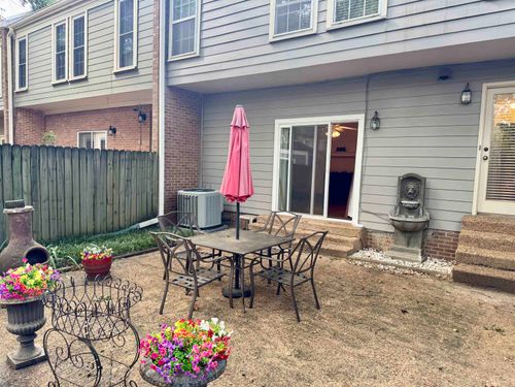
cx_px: 258
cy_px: 194
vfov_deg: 56.8
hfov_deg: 71.6
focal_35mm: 24
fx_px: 357
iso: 125
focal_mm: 6.76
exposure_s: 1/121
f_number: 1.78
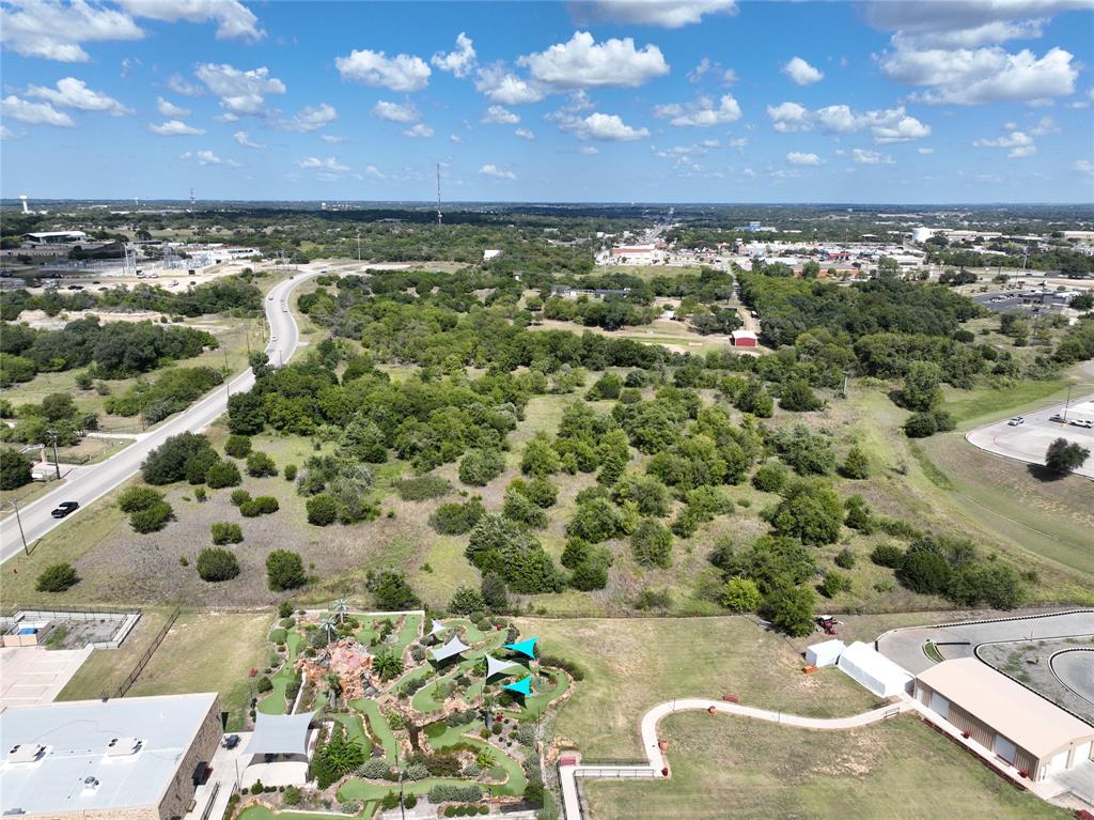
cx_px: 547
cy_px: 410
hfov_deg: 71.6
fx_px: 758
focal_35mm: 24
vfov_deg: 56.8
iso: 100
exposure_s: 1/2000
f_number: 2.8
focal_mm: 12.29
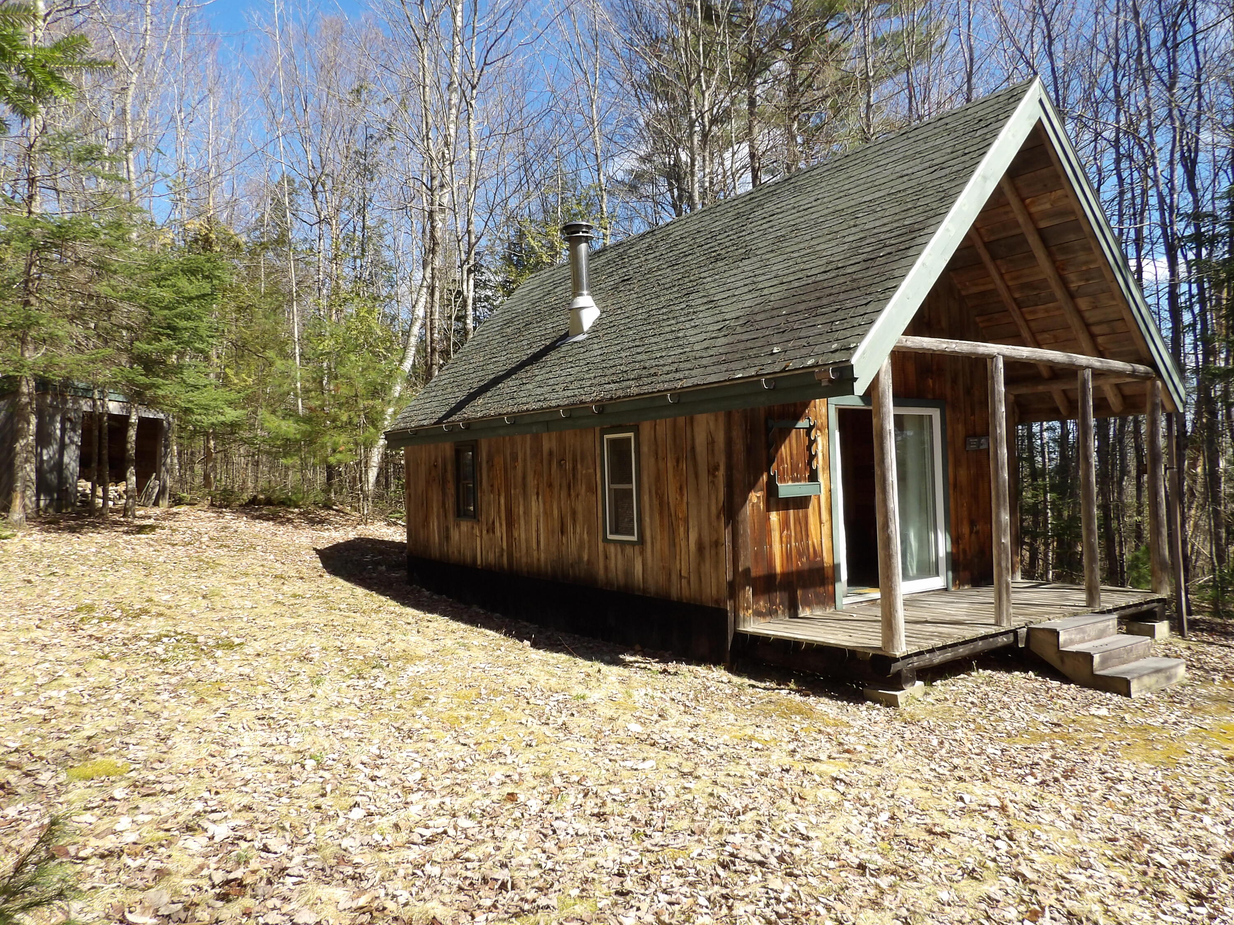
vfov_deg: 56.8
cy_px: 462
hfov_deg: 71.6
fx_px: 856
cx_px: 617
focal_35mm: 24
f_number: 5.6
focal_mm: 4.3
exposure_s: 1/172
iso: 100
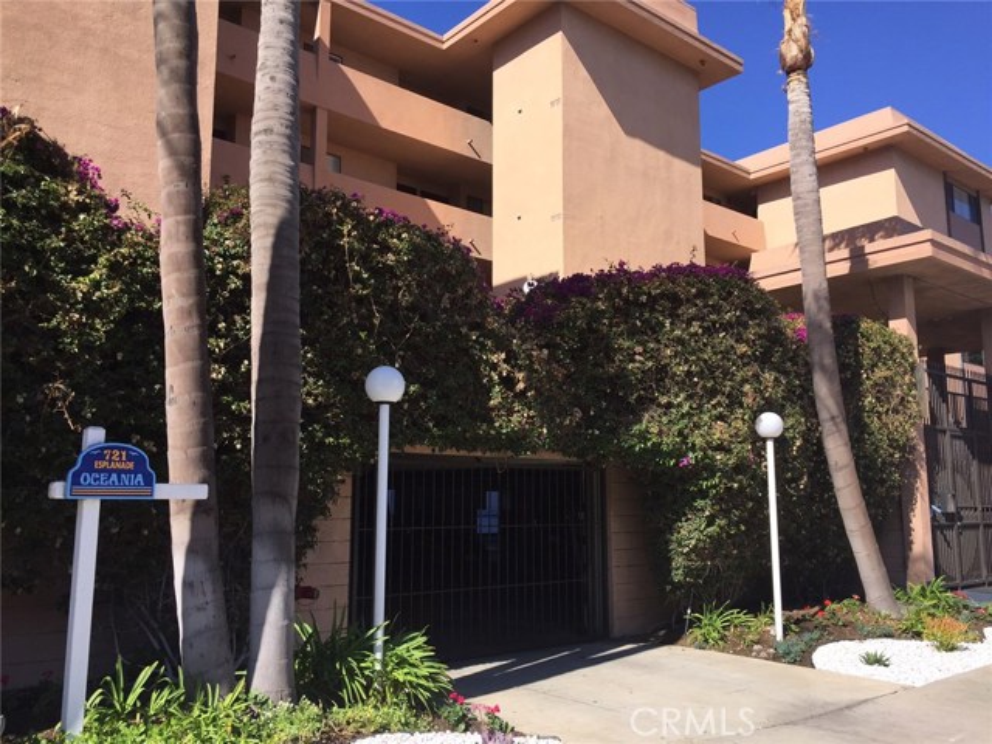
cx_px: 496
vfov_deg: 48.2
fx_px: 831
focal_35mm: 29
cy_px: 372
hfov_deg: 61.7
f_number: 2.2
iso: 32
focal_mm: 4.15
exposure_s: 1/1582
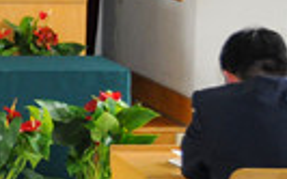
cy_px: -17
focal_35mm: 235
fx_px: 1834
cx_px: -380
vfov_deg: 5.6
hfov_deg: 8.3
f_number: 4.5
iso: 640
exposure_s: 1/60
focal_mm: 31
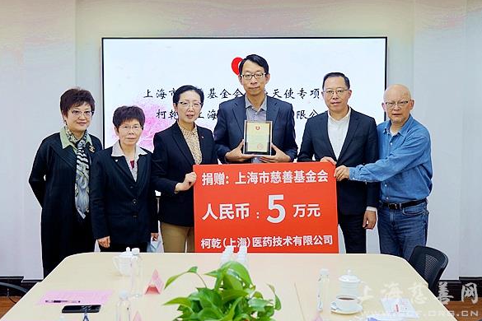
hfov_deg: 48.5
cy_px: 163
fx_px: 536
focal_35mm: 40
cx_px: 241
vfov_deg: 33.4
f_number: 4
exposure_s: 1/40
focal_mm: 39
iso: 200
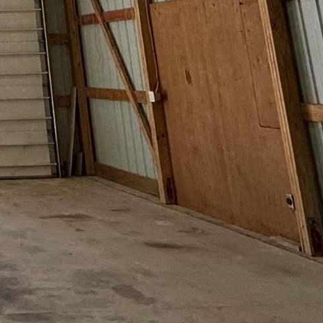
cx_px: -212
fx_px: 813
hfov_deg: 18.7
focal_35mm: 77
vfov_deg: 19.9
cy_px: -139
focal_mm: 2.22
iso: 40
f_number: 2.2
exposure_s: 1/340
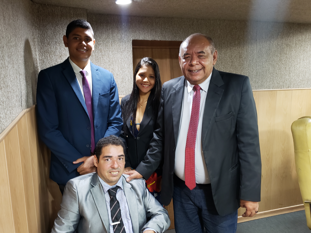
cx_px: 155
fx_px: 243
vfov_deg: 51.4
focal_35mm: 27
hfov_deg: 65.3
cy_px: 118
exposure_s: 1/20
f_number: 1.5
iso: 250
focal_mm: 4.3
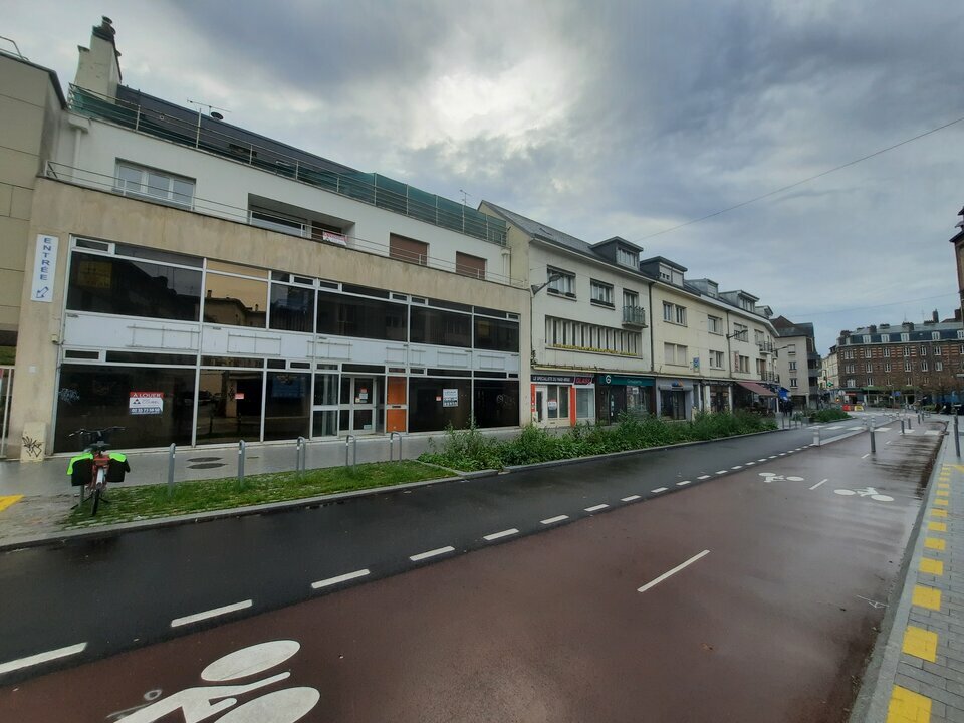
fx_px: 362
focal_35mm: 13
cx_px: 482
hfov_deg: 106.2
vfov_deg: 89.9
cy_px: 362
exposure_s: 1/612
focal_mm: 1.74
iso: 40
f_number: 2.2
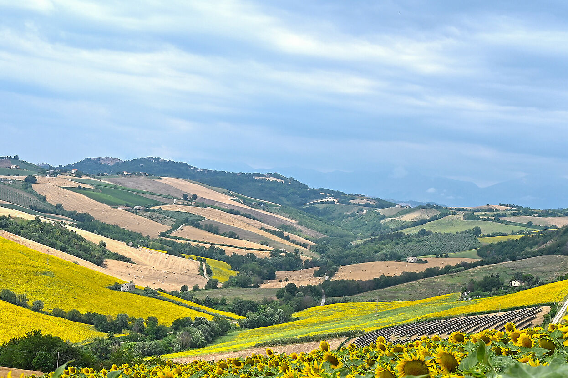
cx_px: 230
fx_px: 1182
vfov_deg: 18.0
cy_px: 305
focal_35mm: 75
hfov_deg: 27.0
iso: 100
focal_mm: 39
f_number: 11
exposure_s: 1/160
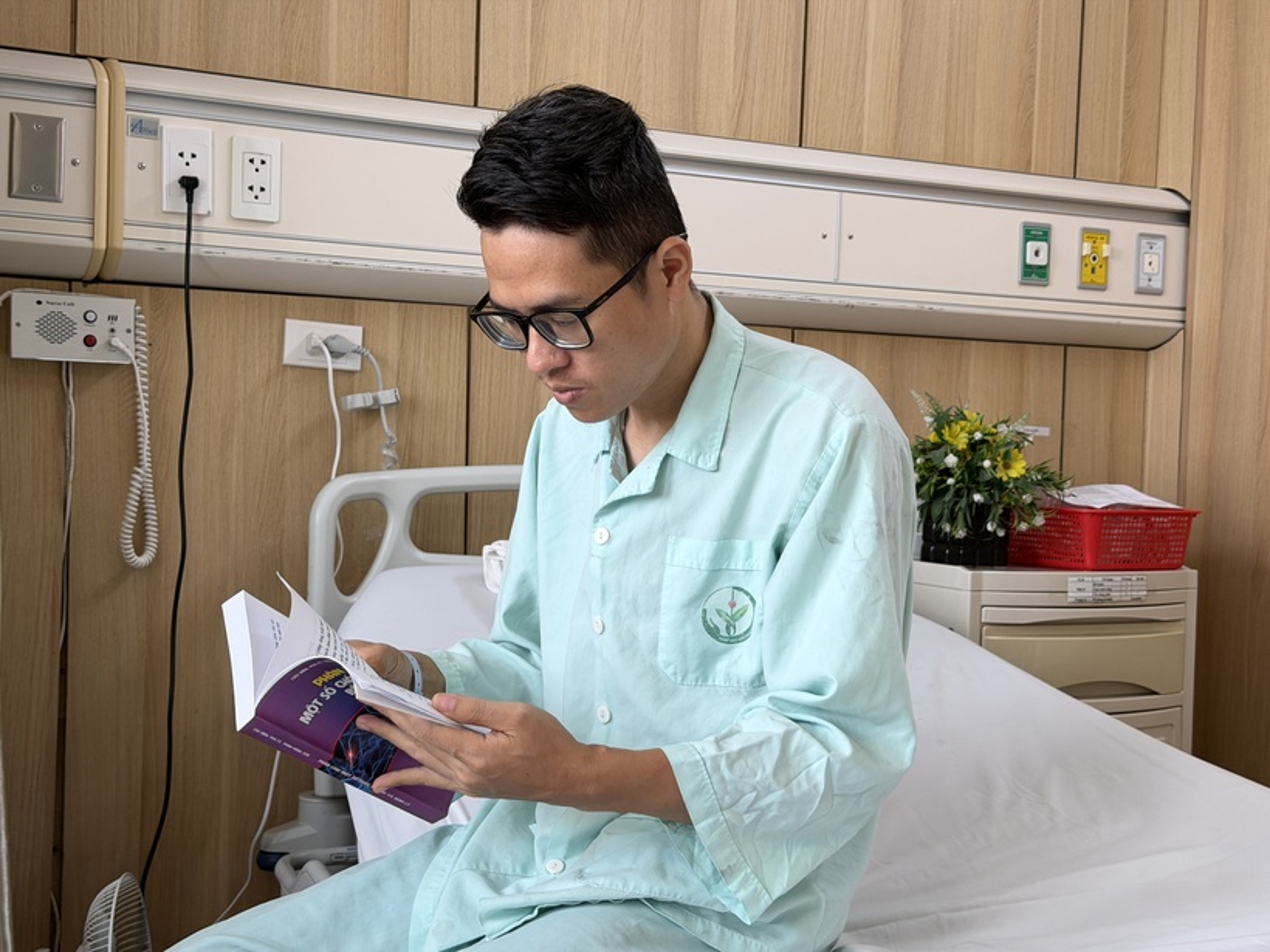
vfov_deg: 30.3
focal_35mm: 48
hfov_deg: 39.7
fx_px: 1761
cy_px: 476
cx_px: 635
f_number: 1.78
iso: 64
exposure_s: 1/100
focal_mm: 6.76
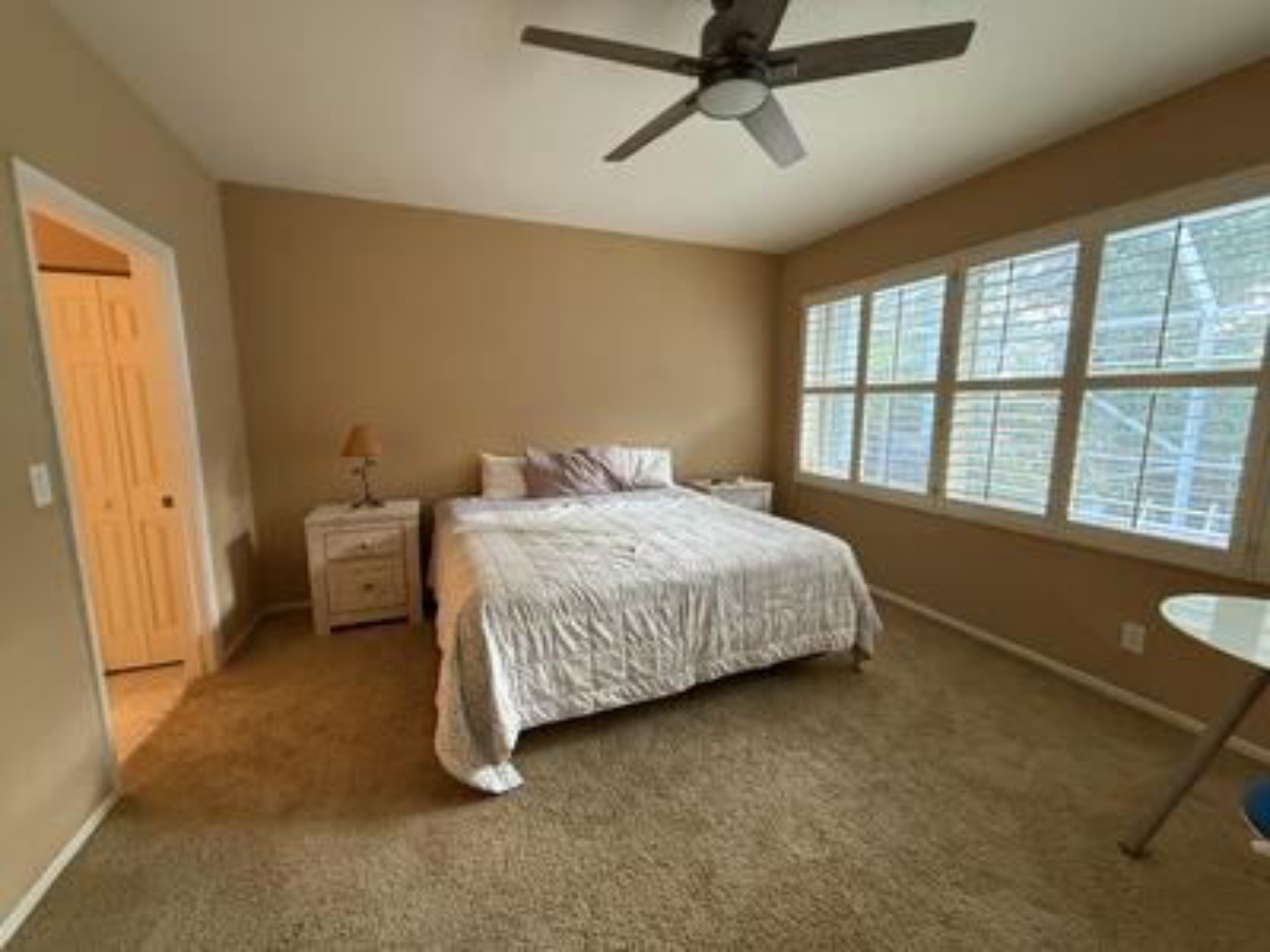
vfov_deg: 85.7
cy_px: 476
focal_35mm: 14
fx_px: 514
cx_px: 635
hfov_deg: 102.1
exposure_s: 1/60
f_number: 2.2
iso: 500
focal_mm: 2.22
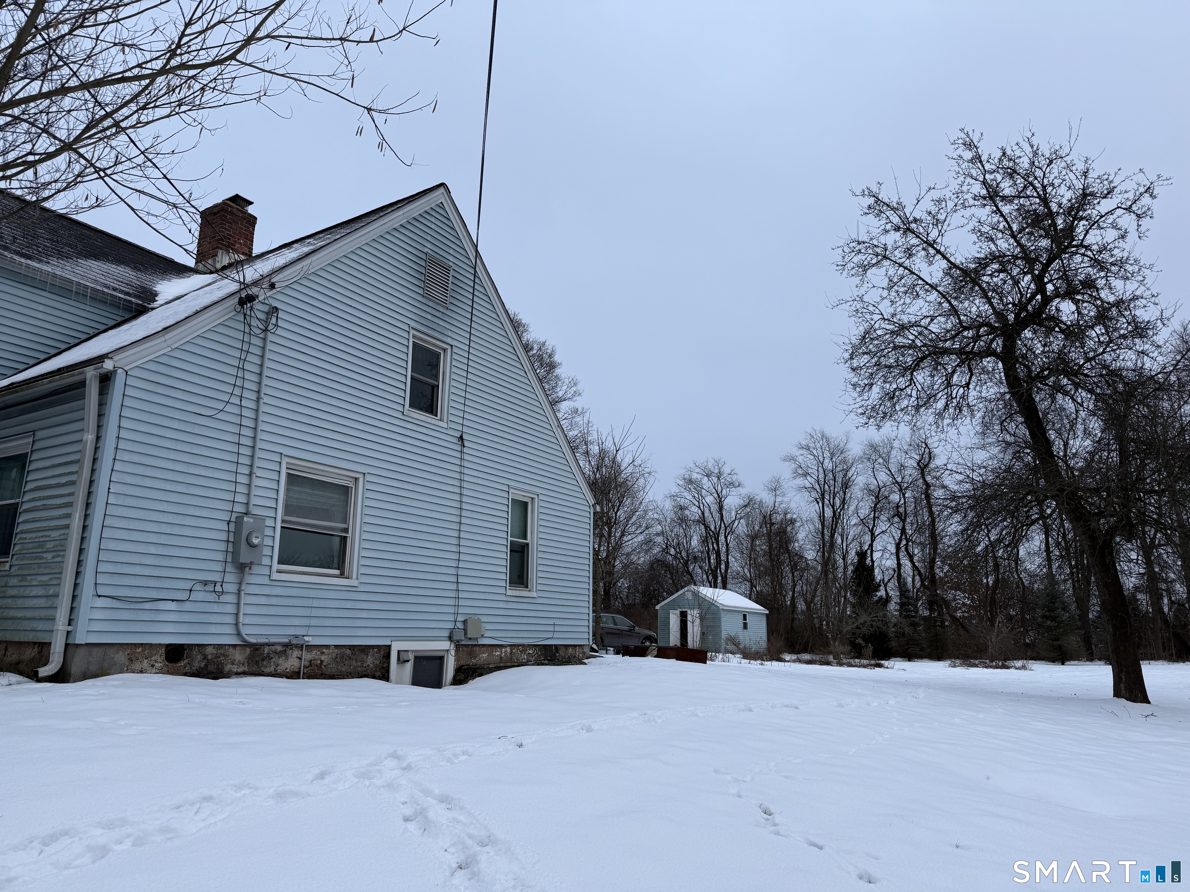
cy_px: 446
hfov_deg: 71.6
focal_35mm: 24
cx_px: 595
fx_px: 825
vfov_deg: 56.8
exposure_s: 1/627
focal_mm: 6.76
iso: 80
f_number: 1.78
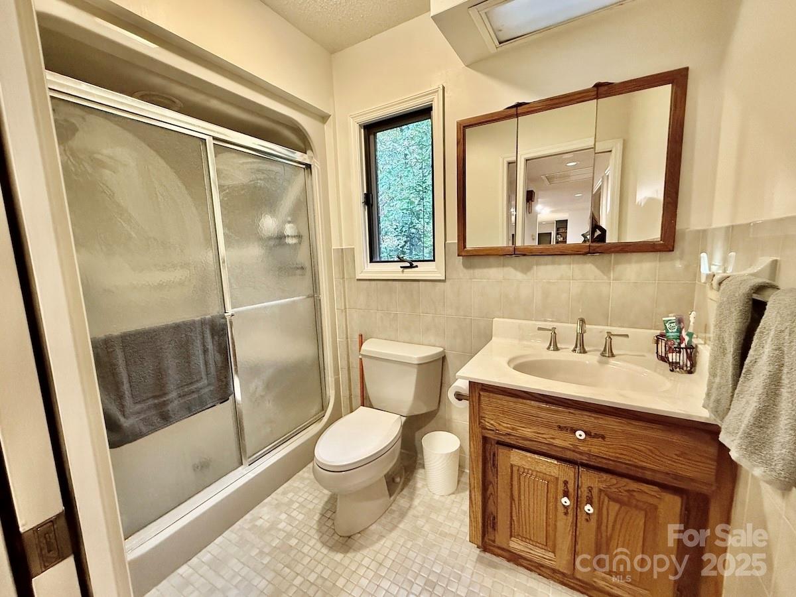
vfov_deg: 85.7
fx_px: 322
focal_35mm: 14
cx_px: 398
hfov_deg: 102.1
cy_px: 298
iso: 640
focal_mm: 2.22
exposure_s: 1/60
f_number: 2.2
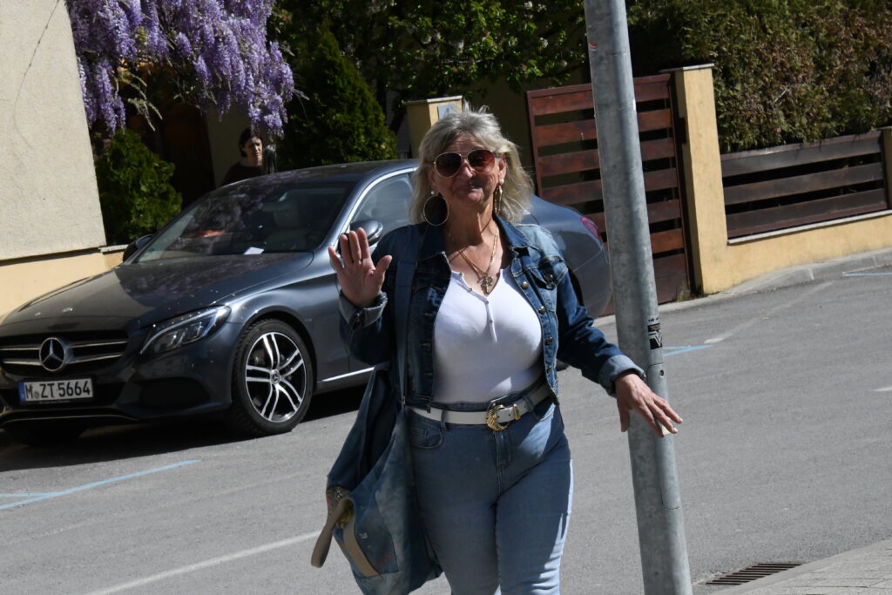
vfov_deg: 10.6
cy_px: 298
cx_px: 446
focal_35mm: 129
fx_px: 3197
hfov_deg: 15.9
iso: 5000
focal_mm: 86
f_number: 18
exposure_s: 1/5000
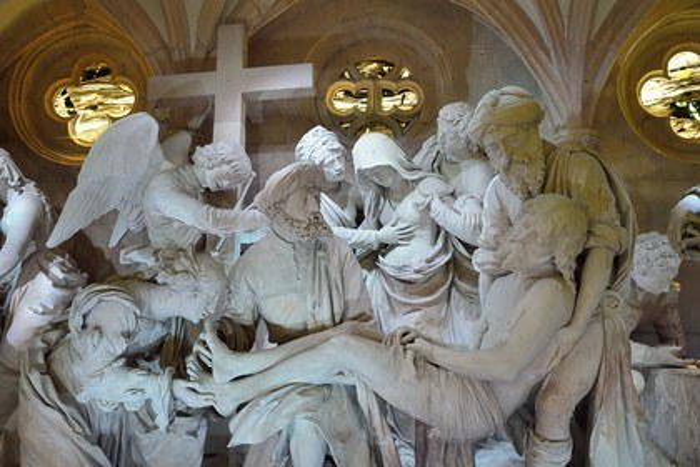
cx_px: 350
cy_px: 234
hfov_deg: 55.8
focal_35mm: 34
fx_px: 661
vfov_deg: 38.9
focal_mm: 34
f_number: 8
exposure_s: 1/13
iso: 800
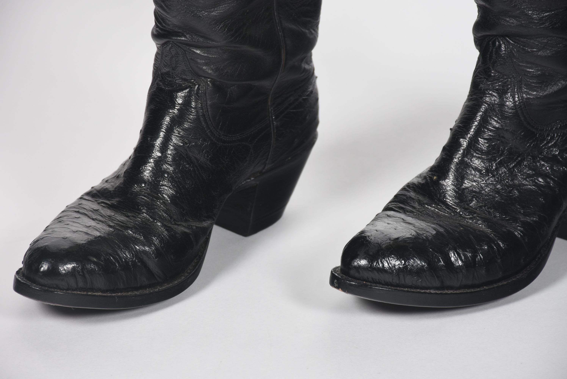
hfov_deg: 9.8
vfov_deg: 6.6
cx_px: 284
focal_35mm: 210
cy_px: 190
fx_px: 3310
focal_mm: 140
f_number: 9
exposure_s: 1/125
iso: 200
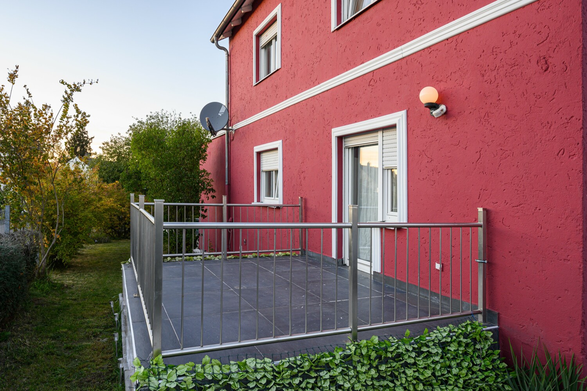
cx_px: 294
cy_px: 196
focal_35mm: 22
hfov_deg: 78.6
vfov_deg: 57.2
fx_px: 358
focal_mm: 22
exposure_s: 1/10
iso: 200
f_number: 8
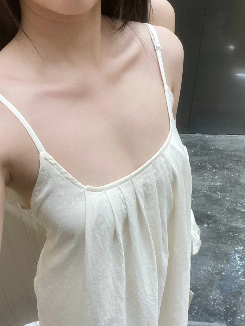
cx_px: 122
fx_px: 283
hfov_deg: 46.8
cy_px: 163
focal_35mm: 30
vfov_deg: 60.0
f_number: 2.2
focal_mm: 2.71
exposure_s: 1/71
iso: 100
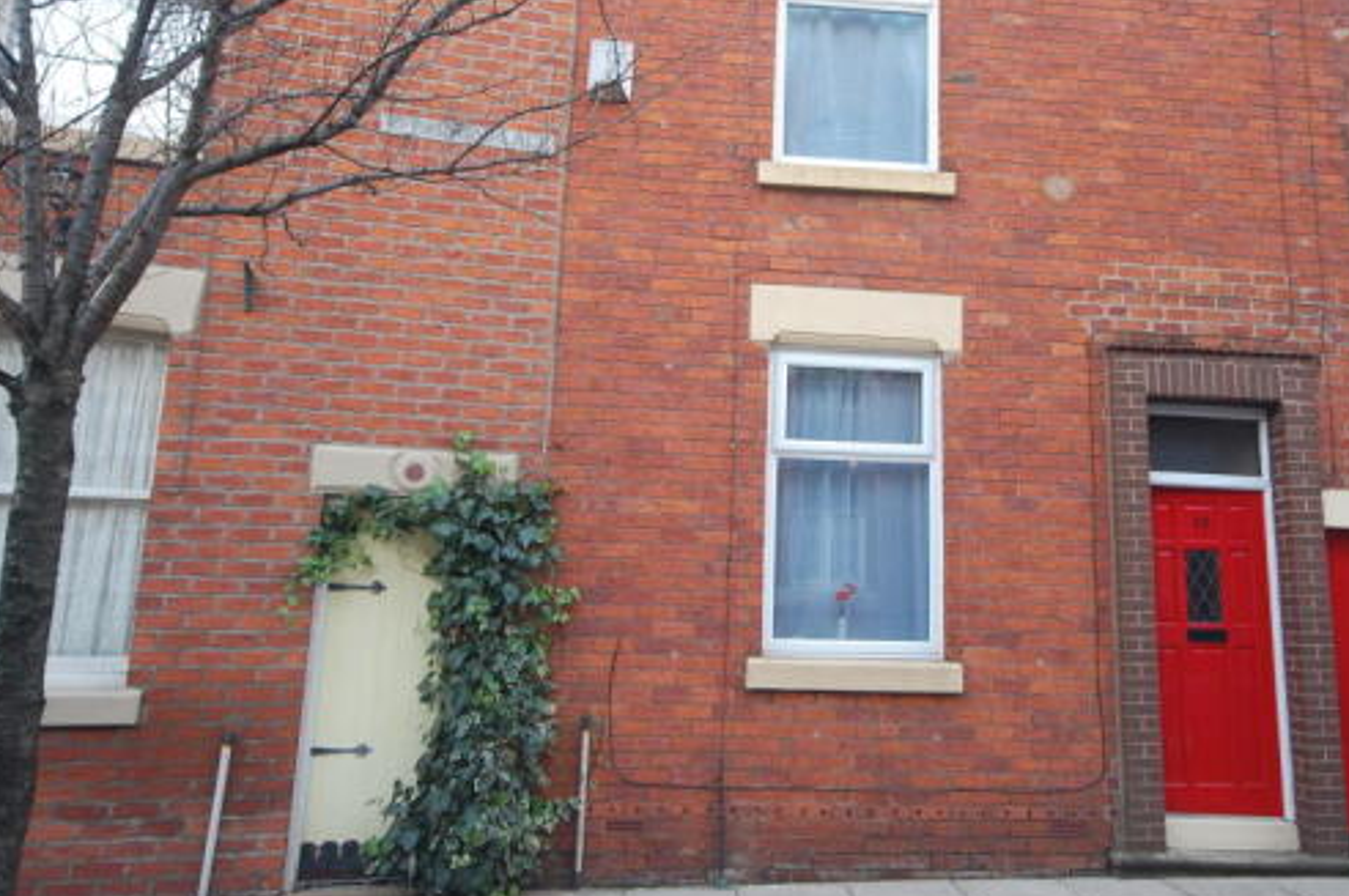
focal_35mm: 32
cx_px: 836
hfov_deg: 58.1
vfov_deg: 40.9
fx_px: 1198
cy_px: 370
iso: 400
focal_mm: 16
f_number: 5.3
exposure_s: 1/80
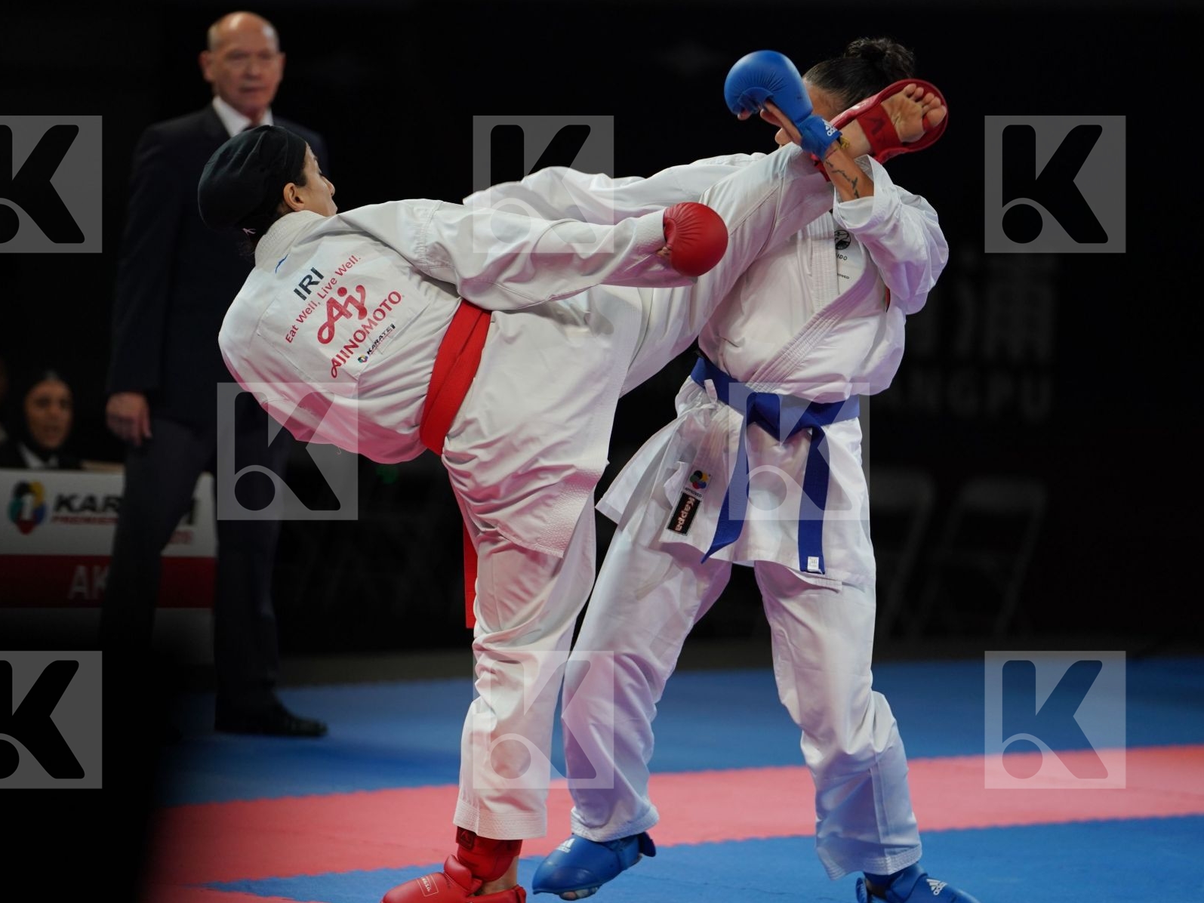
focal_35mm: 179
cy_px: 452
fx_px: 6225
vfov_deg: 8.3
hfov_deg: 11.0
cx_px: 543
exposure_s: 1/1000
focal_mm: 165
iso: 1250
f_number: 2.8
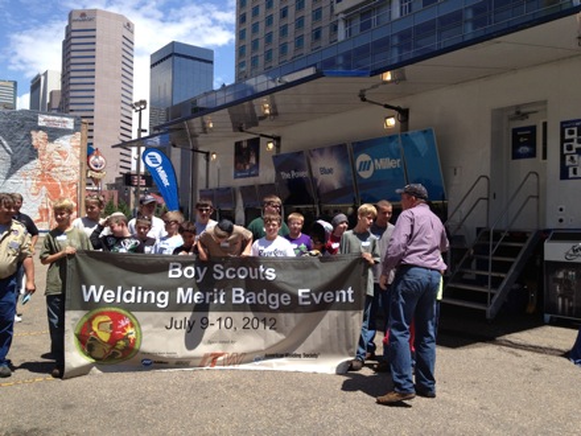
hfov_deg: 52.6
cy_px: 218
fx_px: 587
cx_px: 290
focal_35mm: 35
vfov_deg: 40.7
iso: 64
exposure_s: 1/1346
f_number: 2.4
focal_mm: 4.28
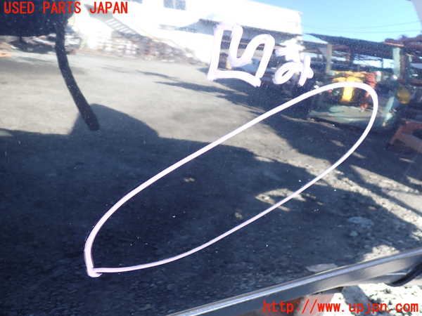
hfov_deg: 60.0
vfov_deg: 46.8
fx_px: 366
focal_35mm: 30
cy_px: 158
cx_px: 211
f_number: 2.3
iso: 125
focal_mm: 5.4
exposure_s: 1/60
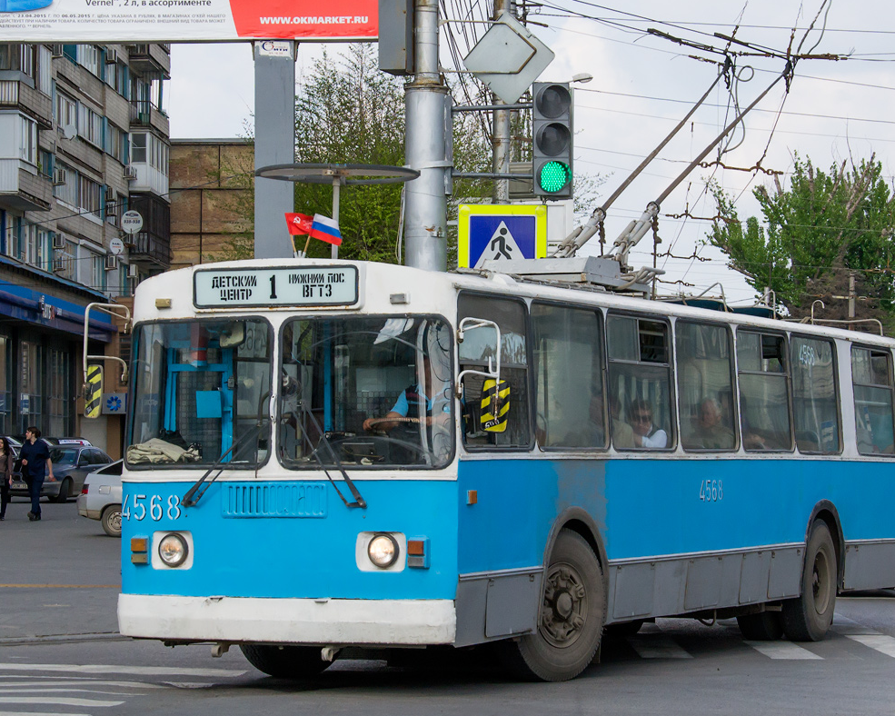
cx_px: 462
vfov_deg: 21.3
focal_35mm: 72
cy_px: 359
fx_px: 1907
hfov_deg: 26.4
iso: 400
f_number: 8
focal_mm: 42
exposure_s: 1/800
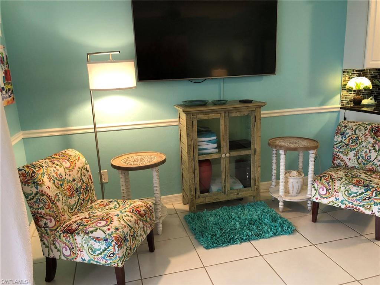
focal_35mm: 28
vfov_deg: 49.7
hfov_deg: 63.4
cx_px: 190
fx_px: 307
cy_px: 142
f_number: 1.8
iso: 40
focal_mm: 3.99
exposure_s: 1/15
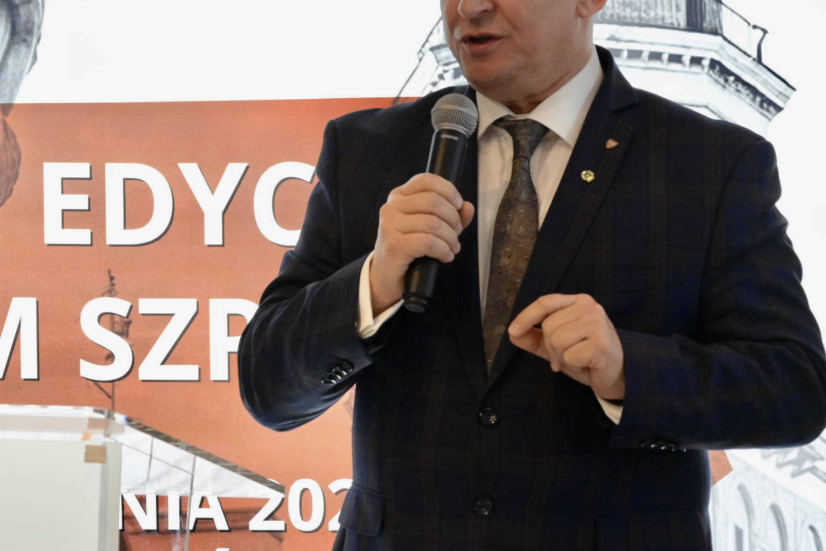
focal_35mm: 318
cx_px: 329
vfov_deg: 4.3
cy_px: 177
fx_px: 7291
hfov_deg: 6.5
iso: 1600
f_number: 5.3
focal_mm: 135
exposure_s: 1/60
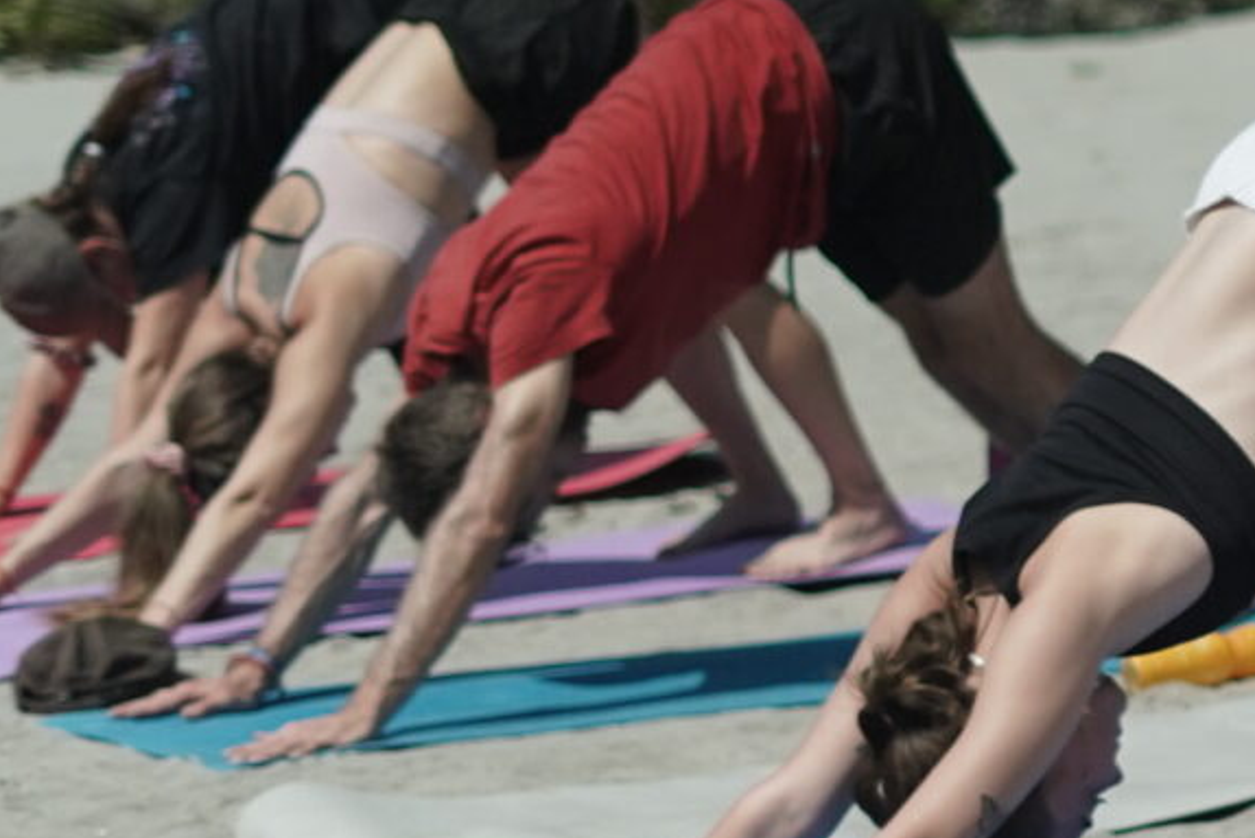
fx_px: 7776
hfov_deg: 8.7
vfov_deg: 6.2
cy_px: 445
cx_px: 2619
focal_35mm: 223
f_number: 1.8
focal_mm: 50
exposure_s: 1/125
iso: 500
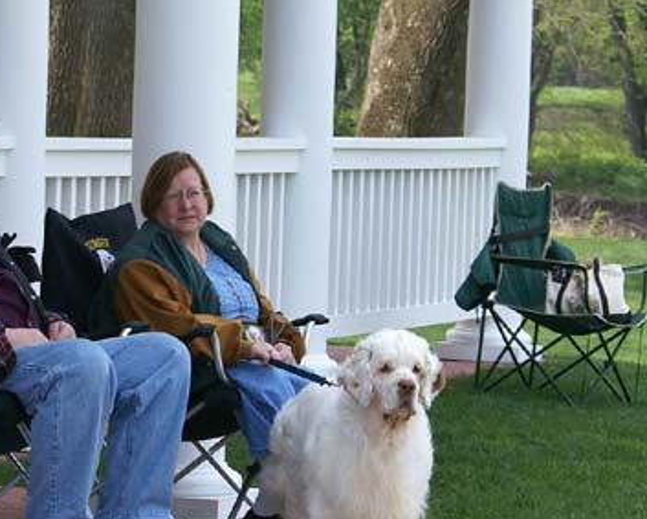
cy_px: 250
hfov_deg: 8.6
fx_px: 4274
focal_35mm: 223
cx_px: 178
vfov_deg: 6.9
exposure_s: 1/200
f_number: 7.1
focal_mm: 70
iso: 100
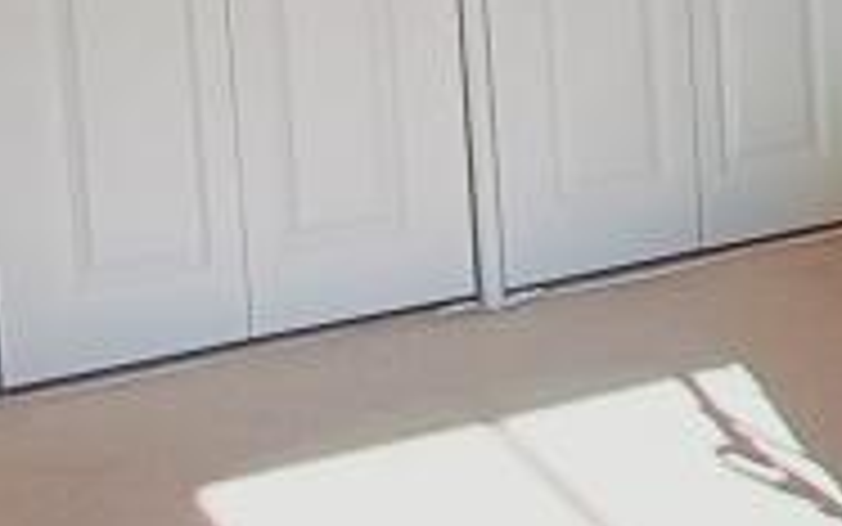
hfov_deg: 18.6
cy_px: -238
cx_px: 1400
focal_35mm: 93
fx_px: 2135
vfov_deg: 13.3
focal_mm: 1.64
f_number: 2.2
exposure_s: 1/100
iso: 50
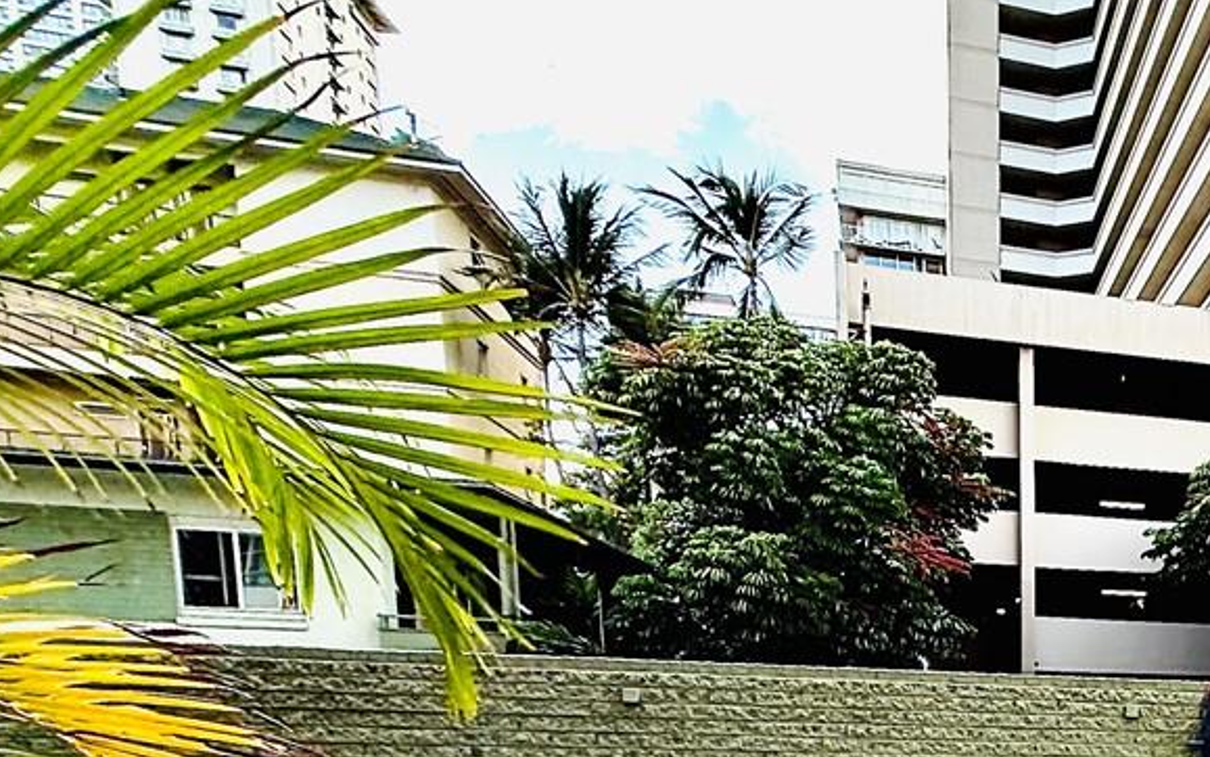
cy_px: 901
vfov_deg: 27.6
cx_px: 1379
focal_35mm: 41
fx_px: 1352
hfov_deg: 38.4
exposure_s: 1/131
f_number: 2.2
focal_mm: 2.22
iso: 64
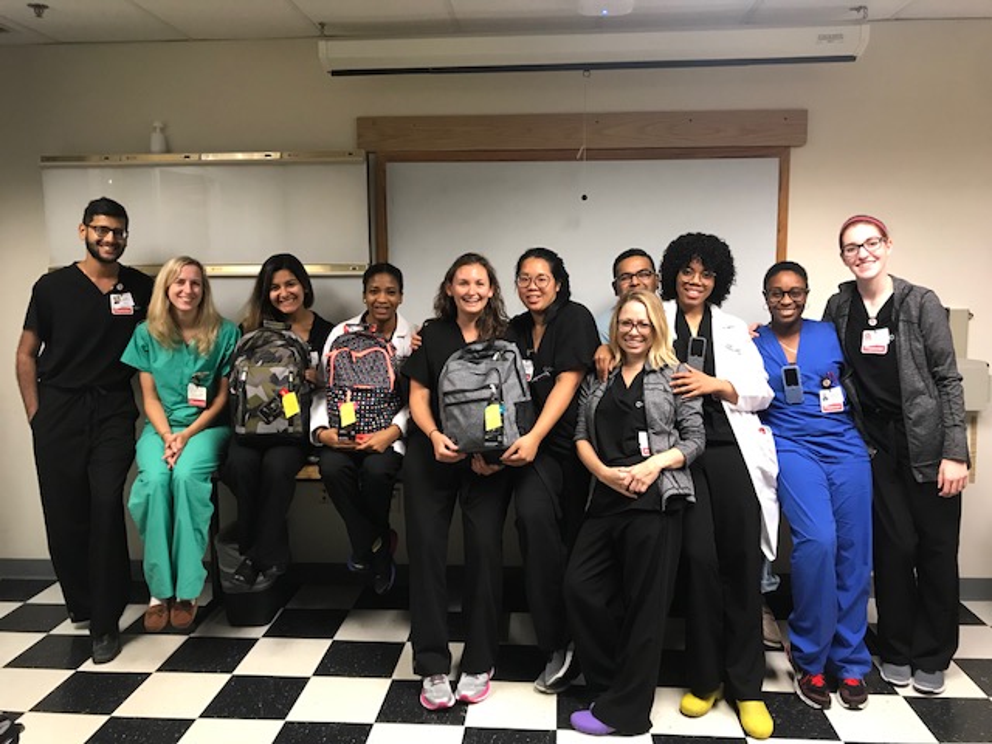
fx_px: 802
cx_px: 496
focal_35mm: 28
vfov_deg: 49.7
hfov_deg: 63.4
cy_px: 372
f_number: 1.8
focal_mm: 3.99
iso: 50
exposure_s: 1/15
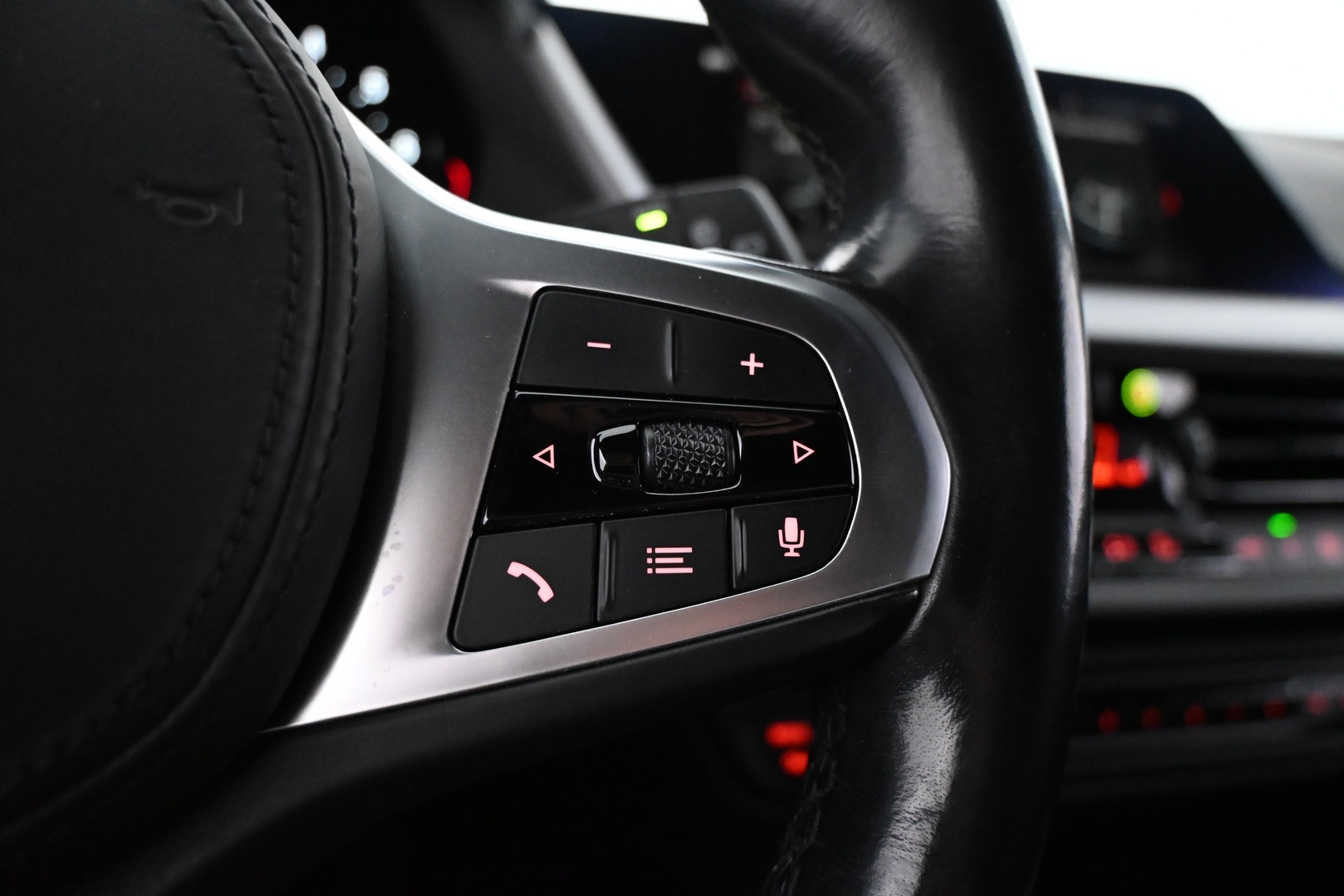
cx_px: 672
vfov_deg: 44.6
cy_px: 448
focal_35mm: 29
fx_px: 1092
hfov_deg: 63.2
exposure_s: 1/60
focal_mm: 19.5
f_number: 3.8
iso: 5600
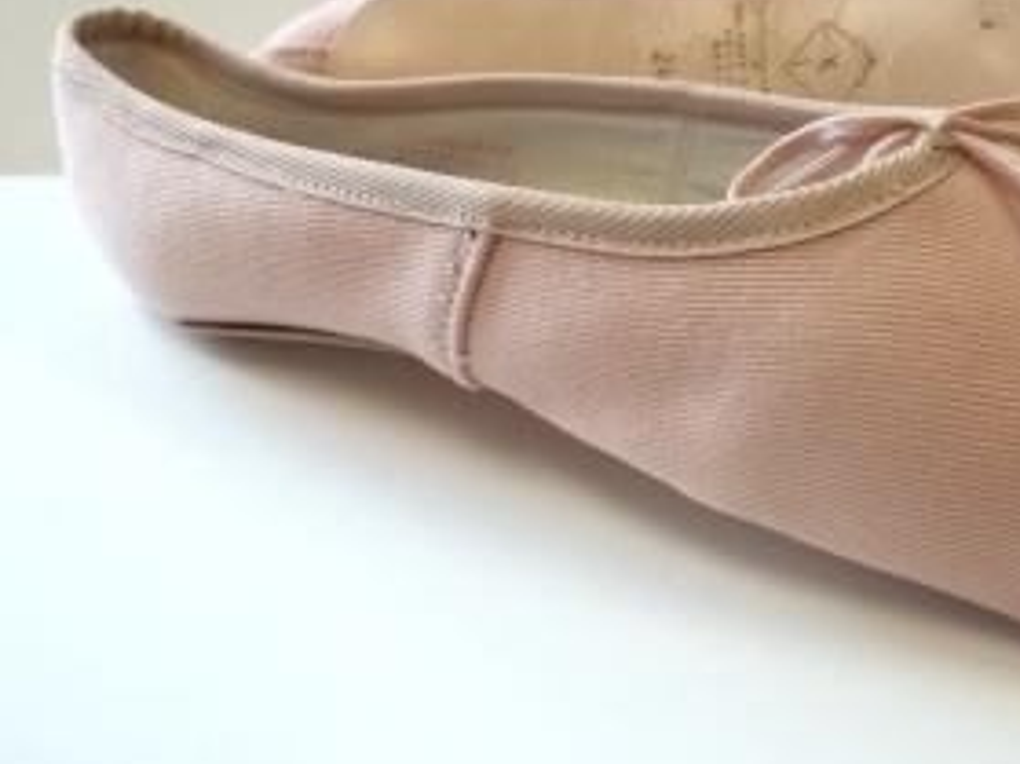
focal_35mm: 53
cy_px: 234
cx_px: 746
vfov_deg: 27.3
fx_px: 1561
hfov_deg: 35.5
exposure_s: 1/80
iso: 64
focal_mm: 5.9
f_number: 3.3
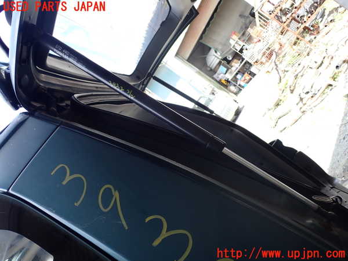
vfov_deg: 46.8
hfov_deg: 60.0
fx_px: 302
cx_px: 174
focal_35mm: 30
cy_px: 130
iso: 100
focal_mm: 5.4
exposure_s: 1/160
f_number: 3.2
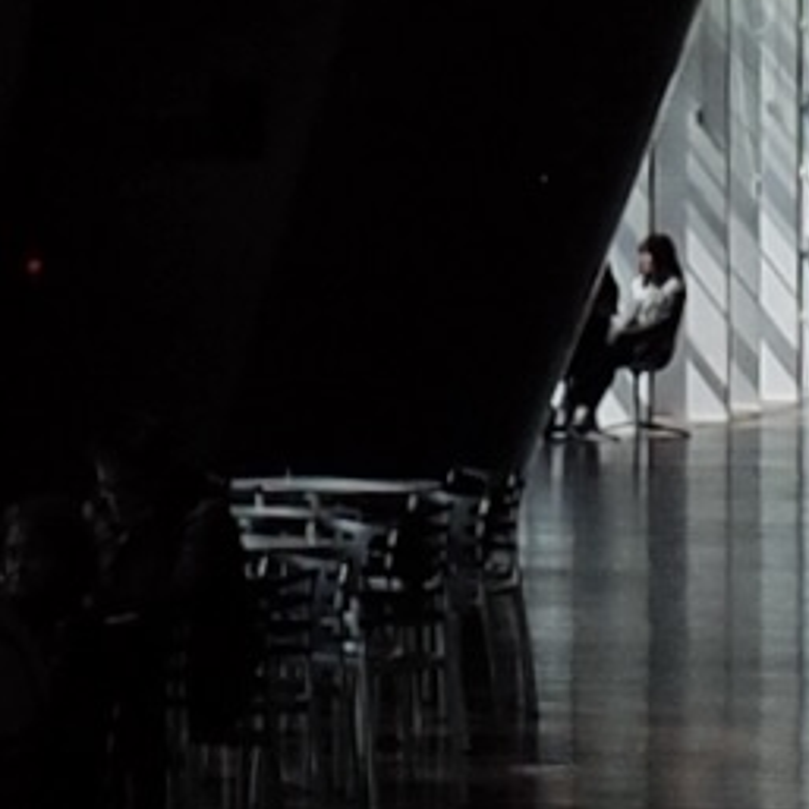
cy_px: -1697
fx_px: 8514
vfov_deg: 5.1
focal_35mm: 322
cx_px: 233
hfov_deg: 5.4
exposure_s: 1/640
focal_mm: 18.3
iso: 400
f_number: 5.6
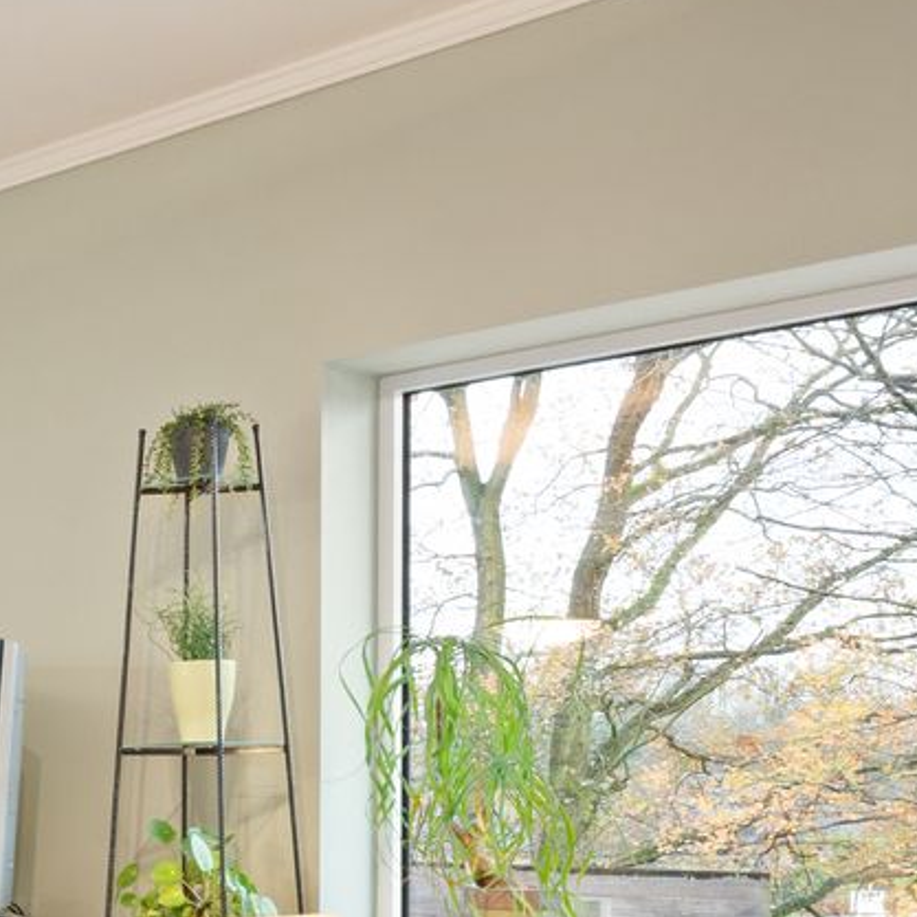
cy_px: 769
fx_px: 1708
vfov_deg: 29.2
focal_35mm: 57
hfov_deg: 24.2
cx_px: -427
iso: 250
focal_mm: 14
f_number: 11
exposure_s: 3.2
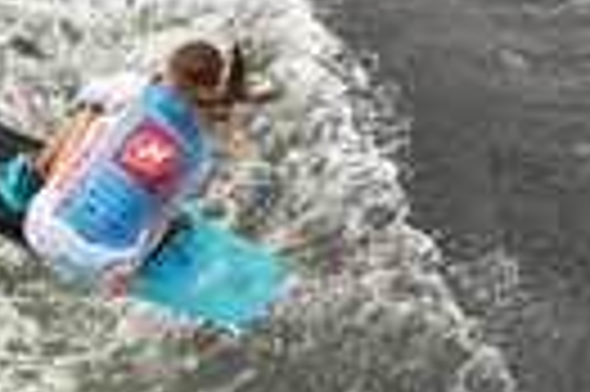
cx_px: 261
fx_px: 1490
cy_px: 104
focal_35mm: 91
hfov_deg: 22.4
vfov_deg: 14.9
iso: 200
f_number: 2.8
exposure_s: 1/1000
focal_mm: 8.38
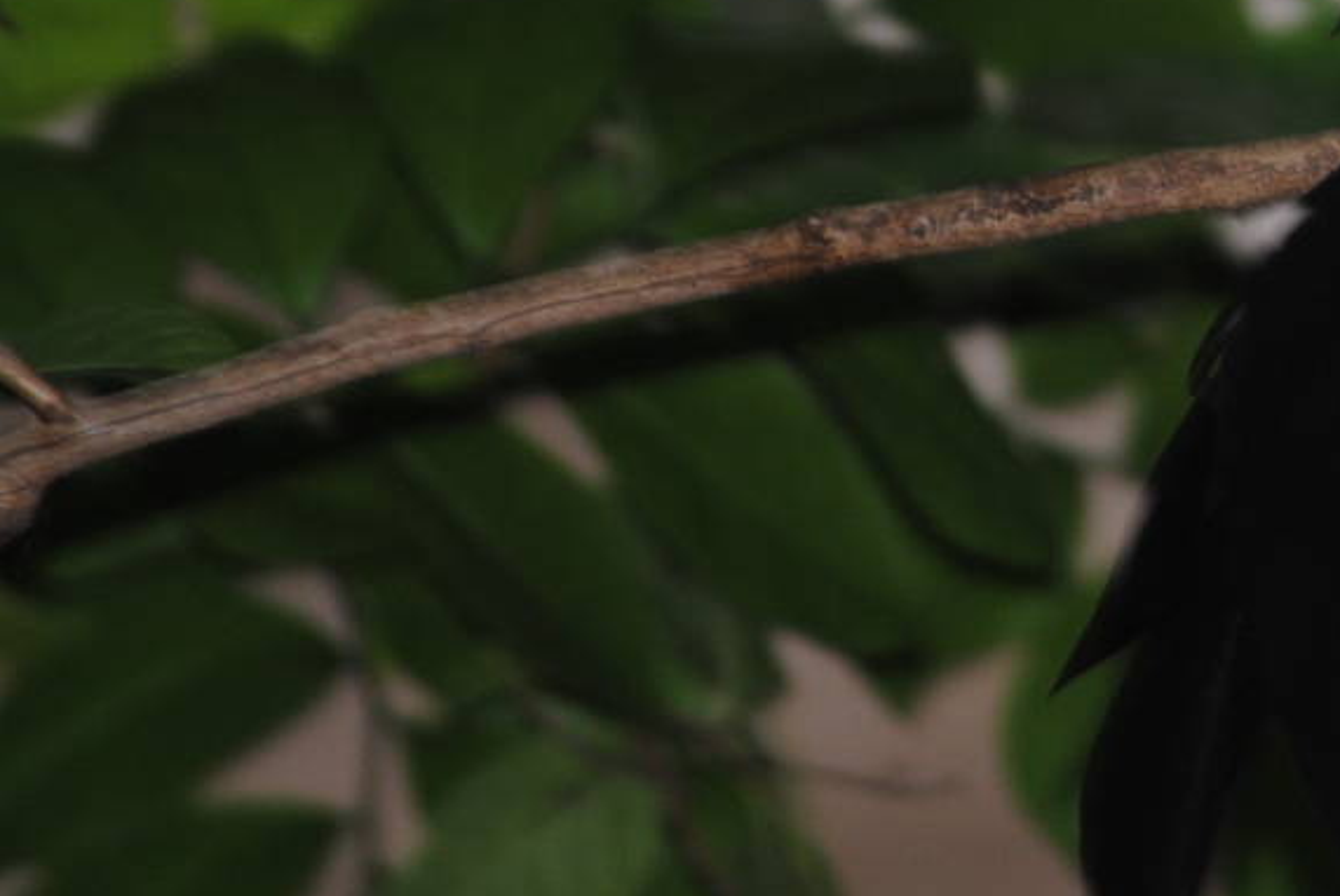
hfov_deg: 2.4
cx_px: 1762
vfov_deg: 1.6
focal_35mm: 841
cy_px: -111
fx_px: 31335
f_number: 5.6
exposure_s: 1/60
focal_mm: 200
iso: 200
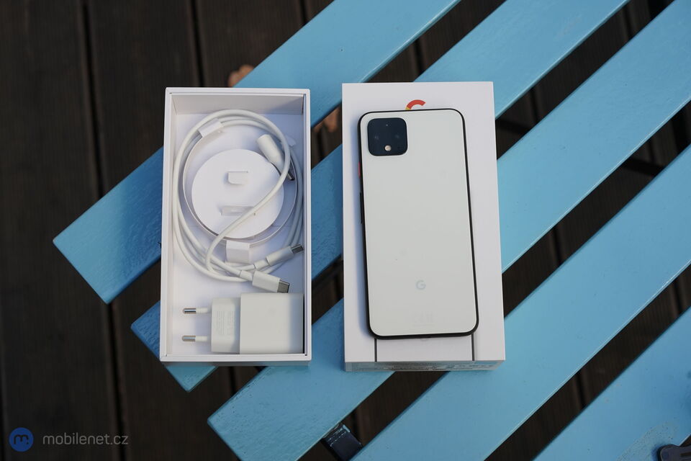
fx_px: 1056
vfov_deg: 24.6
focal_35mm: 55
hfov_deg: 36.2
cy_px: 230
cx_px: 346
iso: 1000
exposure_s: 1/250
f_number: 7.1
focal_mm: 55
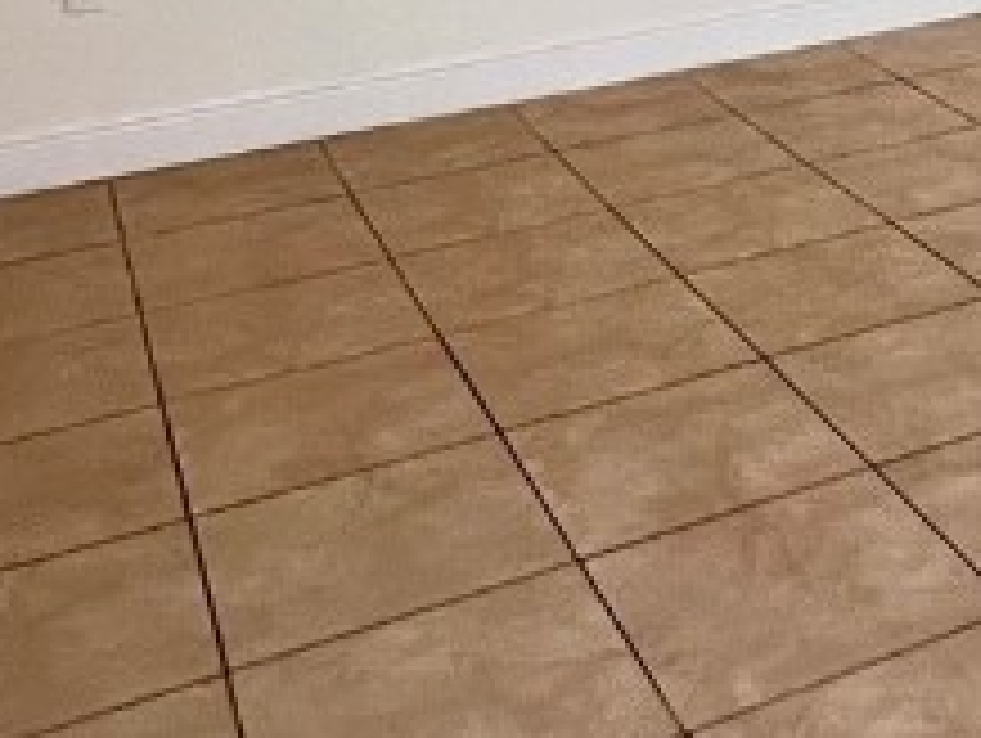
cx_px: 1130
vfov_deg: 22.0
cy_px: -184
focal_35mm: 61
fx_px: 1731
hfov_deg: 28.2
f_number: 1.8
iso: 200
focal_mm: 1.57
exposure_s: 1/60
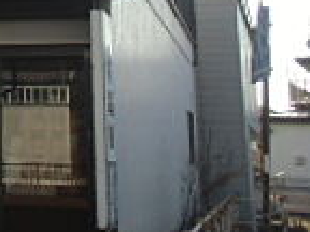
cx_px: -209
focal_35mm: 107
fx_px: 958
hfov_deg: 16.1
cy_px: -45
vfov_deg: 13.5
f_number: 3
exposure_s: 1/400
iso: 64
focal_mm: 4.24
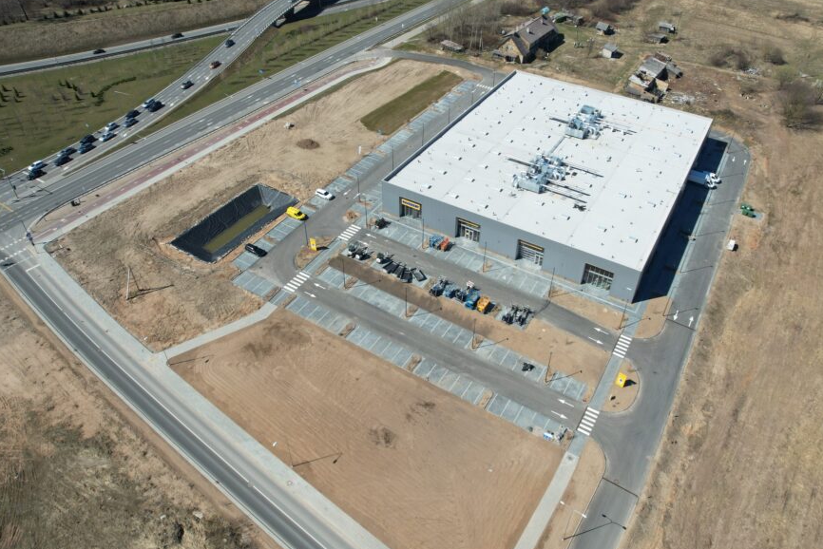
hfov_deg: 69.4
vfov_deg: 49.4
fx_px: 595
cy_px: 234
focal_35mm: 26
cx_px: 422
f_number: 2.8
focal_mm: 8.38
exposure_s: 1/2000
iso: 110
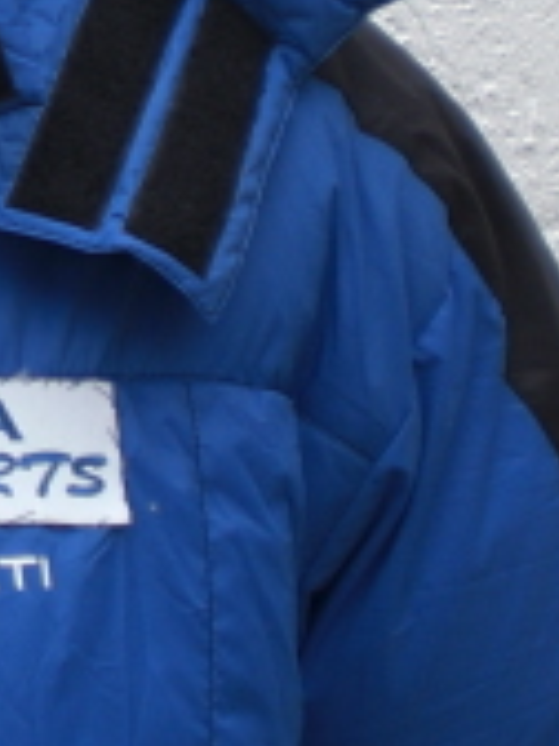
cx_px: -404
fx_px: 2950
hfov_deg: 10.3
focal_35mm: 137
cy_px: -31
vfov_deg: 14.1
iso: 50
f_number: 3.1
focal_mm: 6.3
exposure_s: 1/60
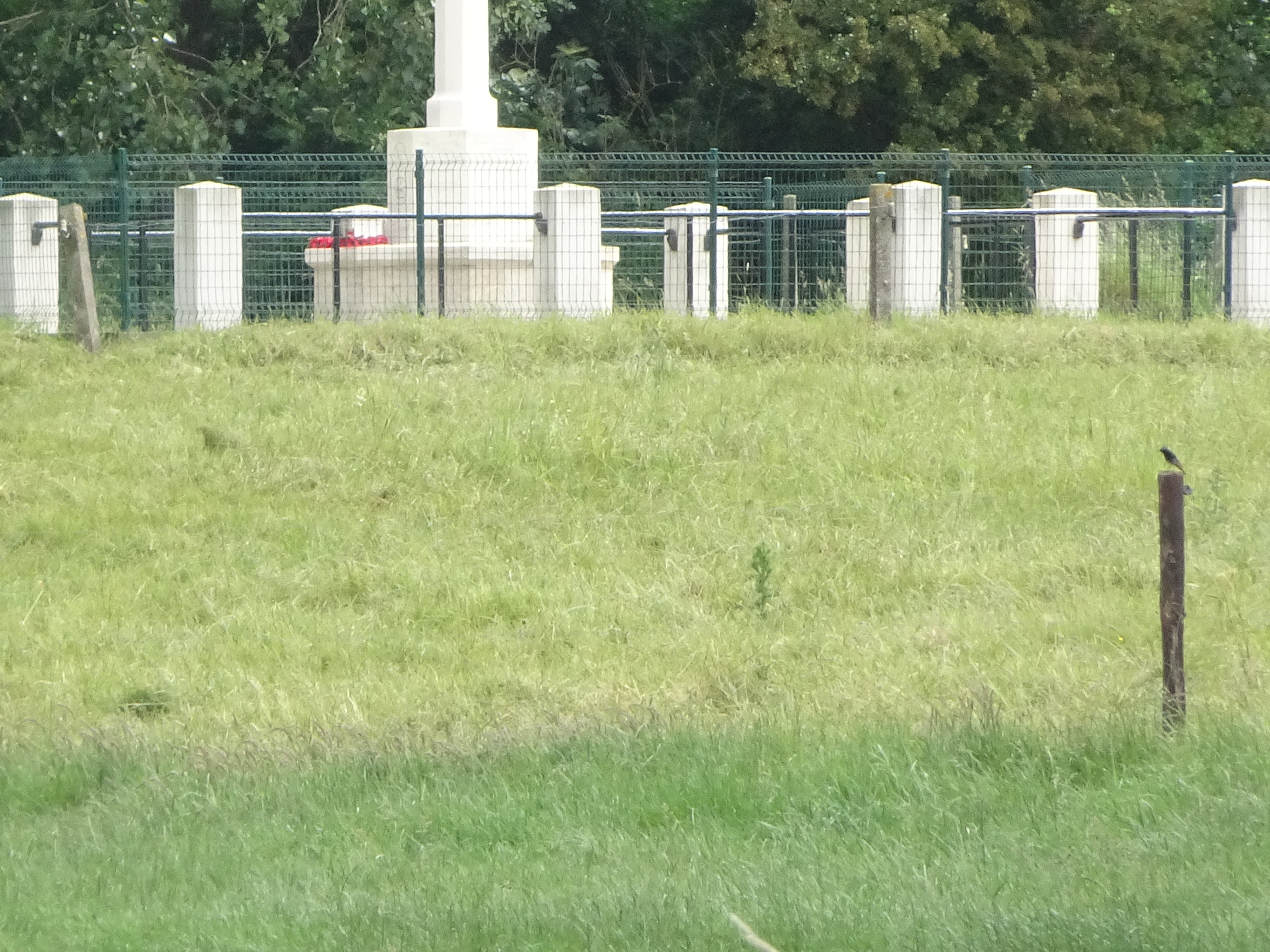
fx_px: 22891
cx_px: 422
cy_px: 21
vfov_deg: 2.4
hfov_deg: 3.2
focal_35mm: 624
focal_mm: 51.19
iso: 160
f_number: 6.3
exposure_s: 1/250
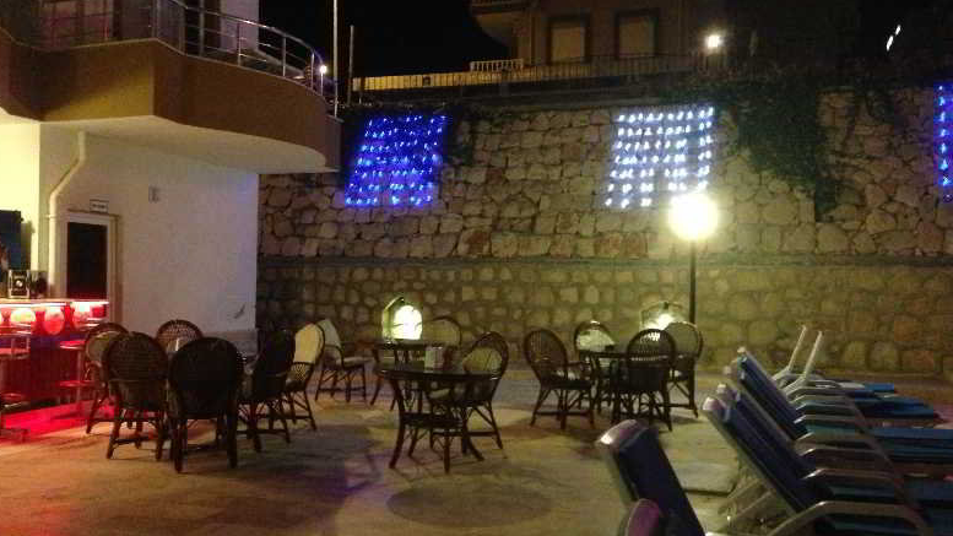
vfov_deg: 32.0
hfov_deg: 54.0
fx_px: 935
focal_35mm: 37
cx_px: 482
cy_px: 277
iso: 800
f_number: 2.4
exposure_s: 1/15
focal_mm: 4.13
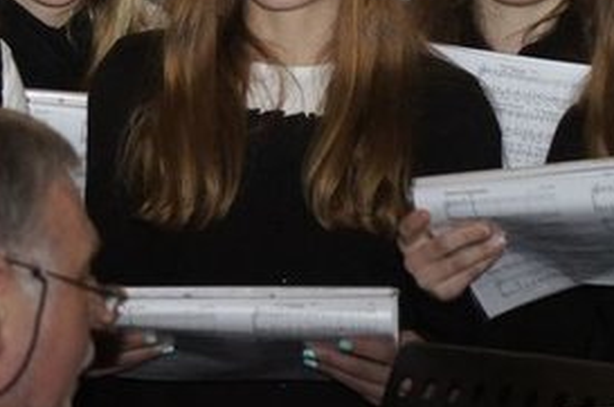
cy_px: -18
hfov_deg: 6.4
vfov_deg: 4.2
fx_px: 5482
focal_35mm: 322
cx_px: 153
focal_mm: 90
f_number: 5.6
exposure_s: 1/160
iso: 1600
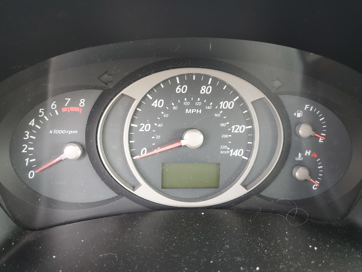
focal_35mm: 26
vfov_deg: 53.1
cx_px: 181
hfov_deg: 67.3
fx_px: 272
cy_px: 136
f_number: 1.5
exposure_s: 1/60.2
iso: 57
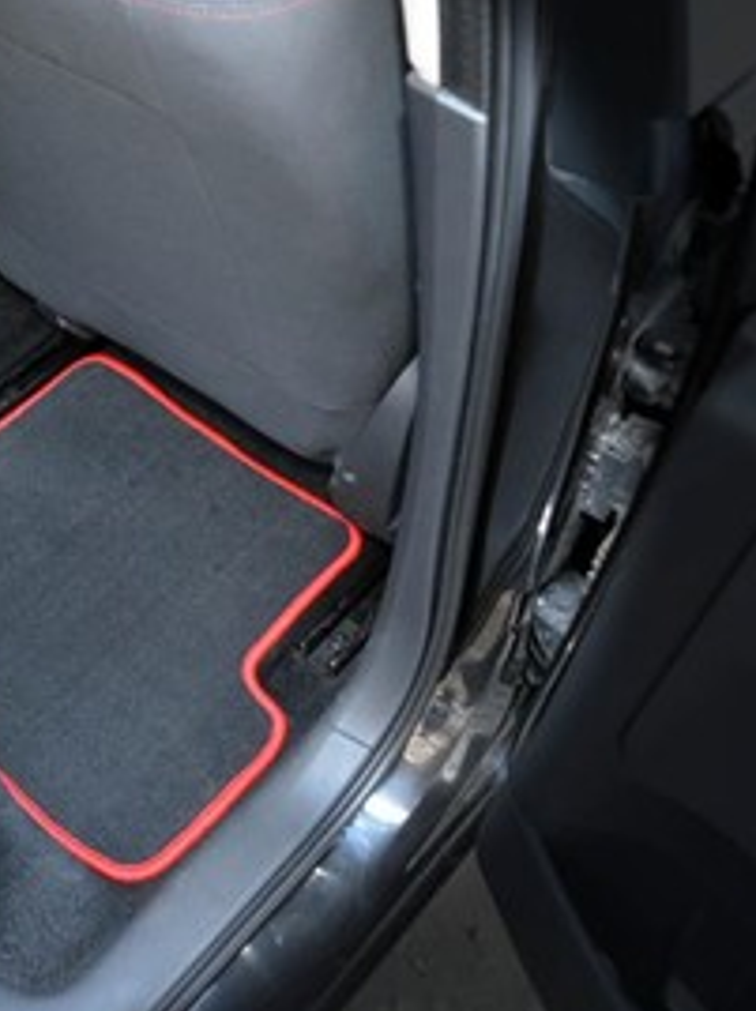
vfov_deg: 42.1
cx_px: 79
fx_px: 1314
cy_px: 507
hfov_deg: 30.7
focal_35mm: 45
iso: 2500
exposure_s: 1/60
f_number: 3.8
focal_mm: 20
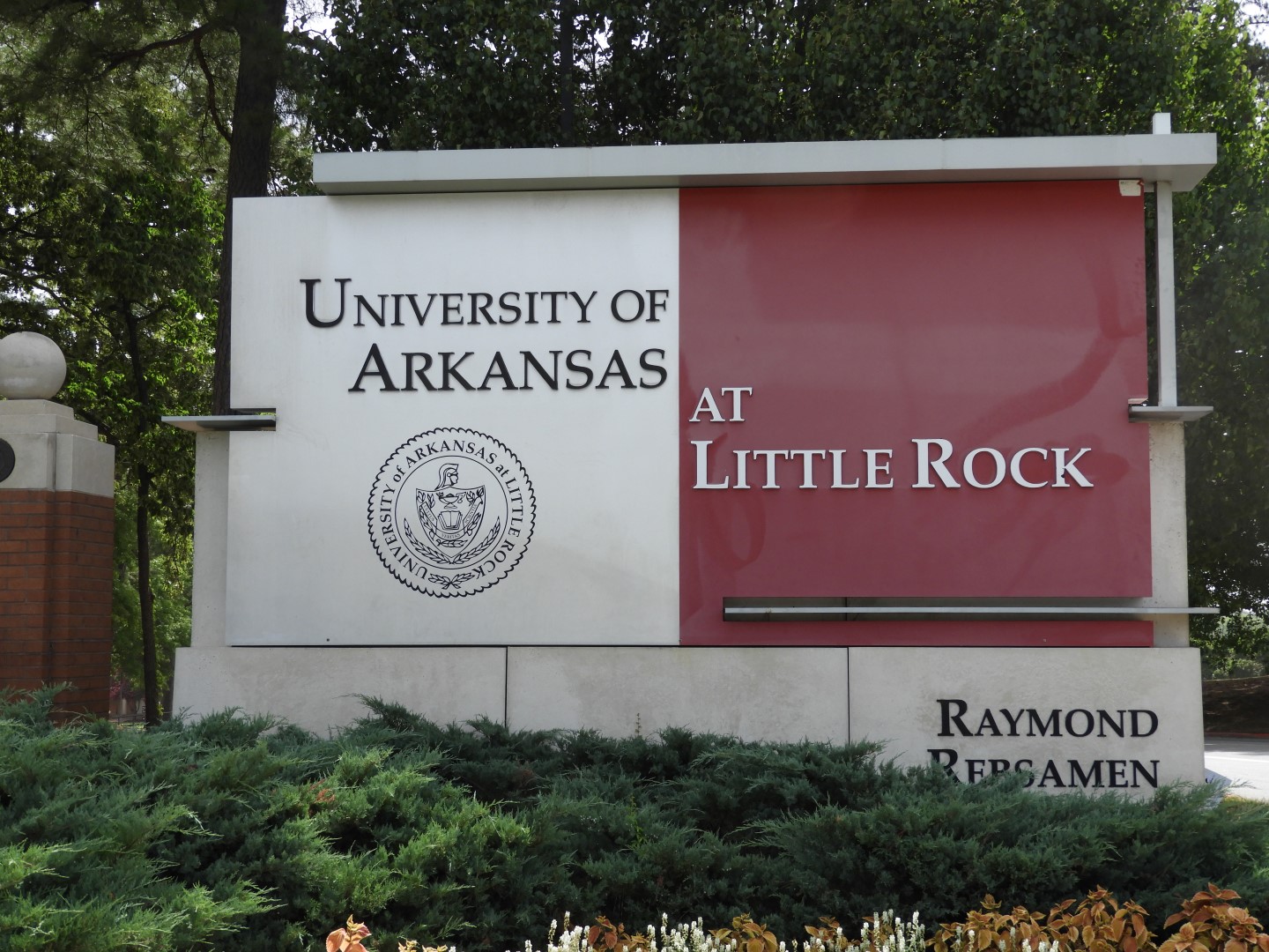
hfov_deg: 38.2
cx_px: 634
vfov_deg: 29.1
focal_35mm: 50
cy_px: 476
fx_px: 1833
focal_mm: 9
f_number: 4
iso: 100
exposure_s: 1/400
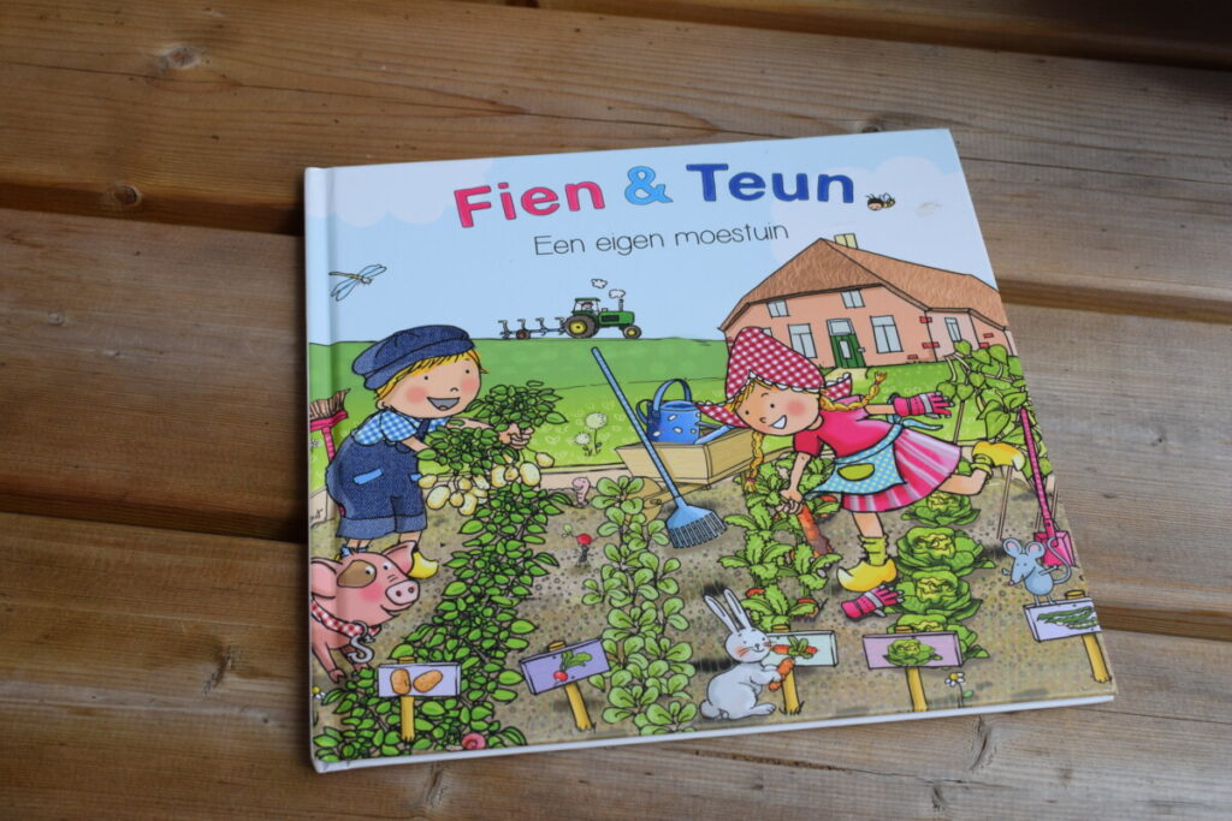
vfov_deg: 25.1
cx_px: 616
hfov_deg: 36.9
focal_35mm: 54
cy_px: 410
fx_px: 1848
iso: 250
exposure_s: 1/500
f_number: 8
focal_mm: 36
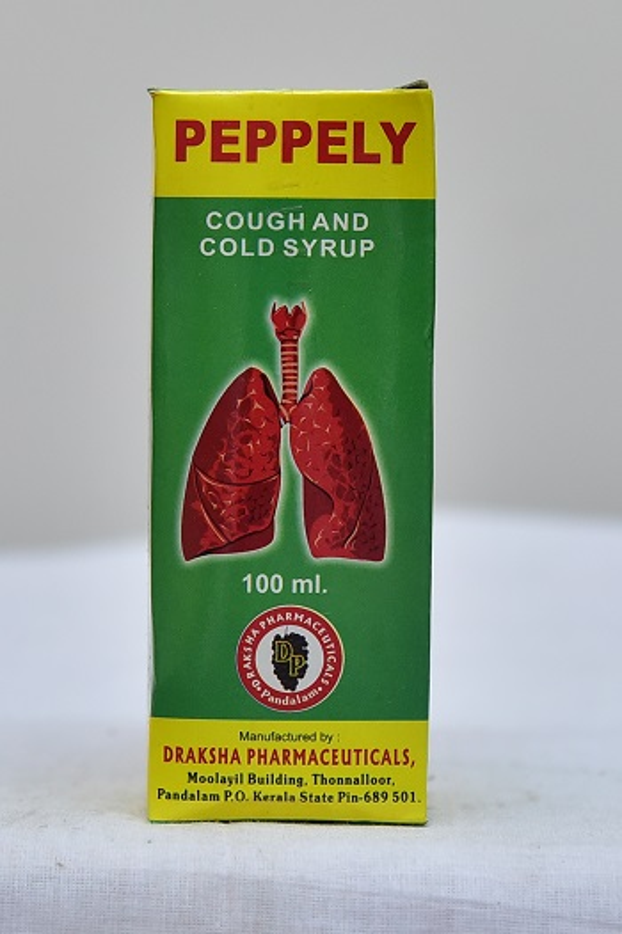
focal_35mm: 75
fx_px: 1946
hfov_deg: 18.2
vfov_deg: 27.0
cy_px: 467
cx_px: 311
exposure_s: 1/125
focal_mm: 75
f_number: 4.5
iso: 1600
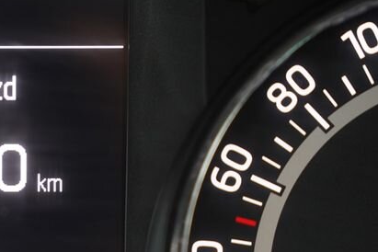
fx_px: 1753
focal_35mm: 167
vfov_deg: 8.2
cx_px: -32
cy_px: 218
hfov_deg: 12.1
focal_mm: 67
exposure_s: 1/80
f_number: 2.8
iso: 1000
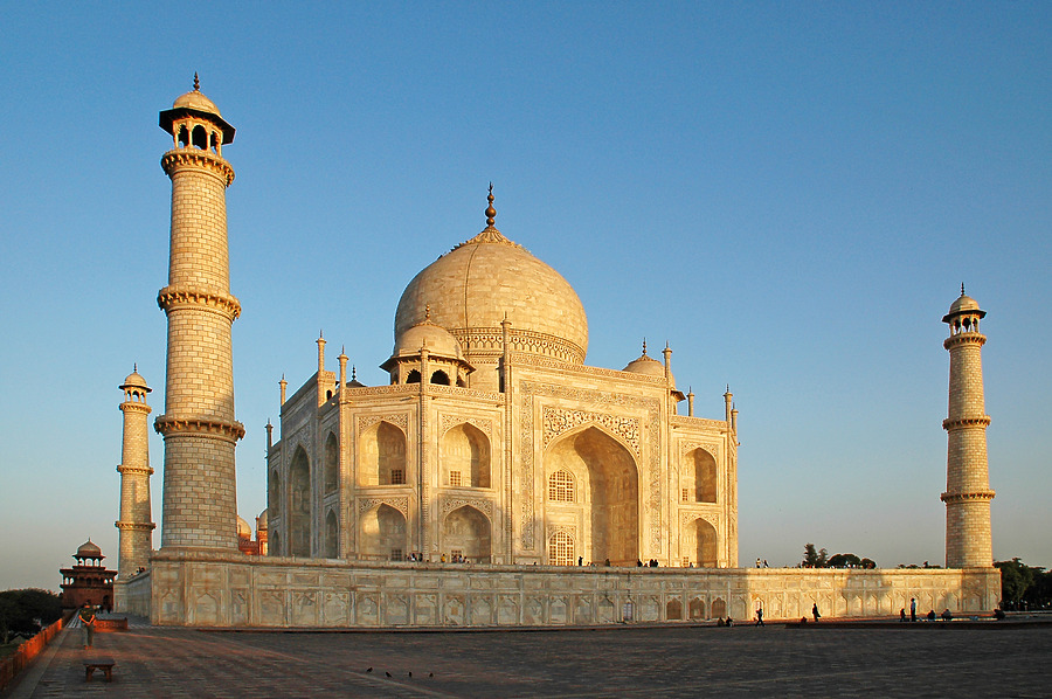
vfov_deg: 47.8
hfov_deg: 67.4
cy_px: 350
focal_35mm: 27
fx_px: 788
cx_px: 526
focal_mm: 18
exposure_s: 1/320
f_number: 9
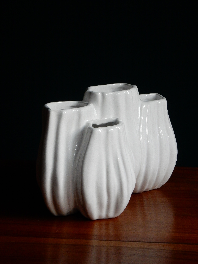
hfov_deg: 17.6
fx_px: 641
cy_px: 132
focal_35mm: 84
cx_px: 99
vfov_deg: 23.3
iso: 500
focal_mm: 14.9
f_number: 5
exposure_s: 1/50
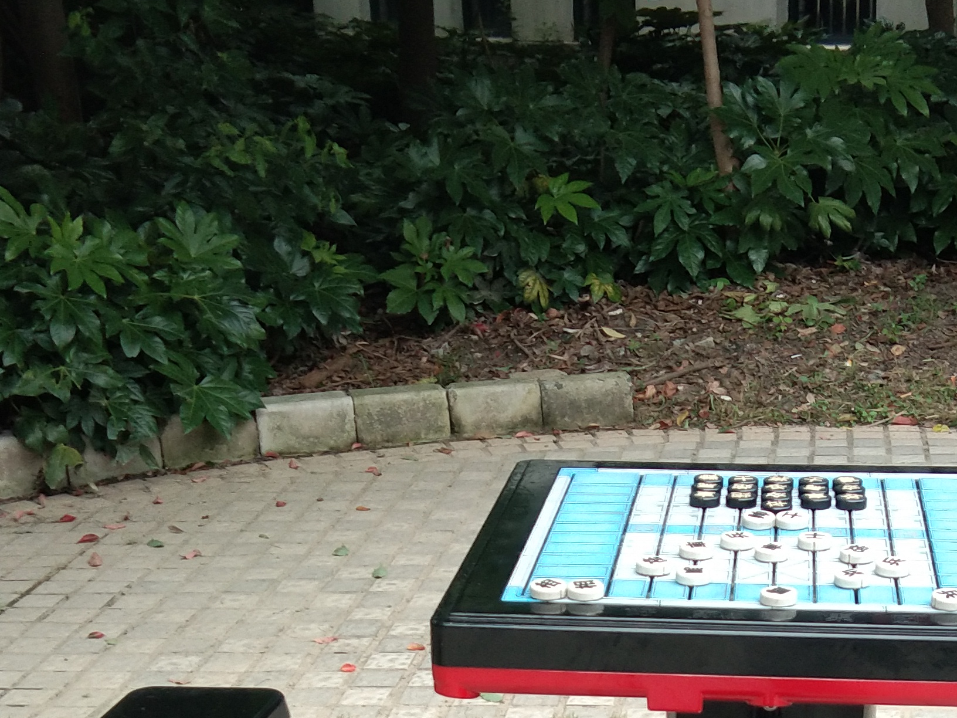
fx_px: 2184
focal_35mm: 79
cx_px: 694
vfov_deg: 17.7
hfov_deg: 24.5
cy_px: 890
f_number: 2.2
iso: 160
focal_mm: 3.69
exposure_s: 1/50
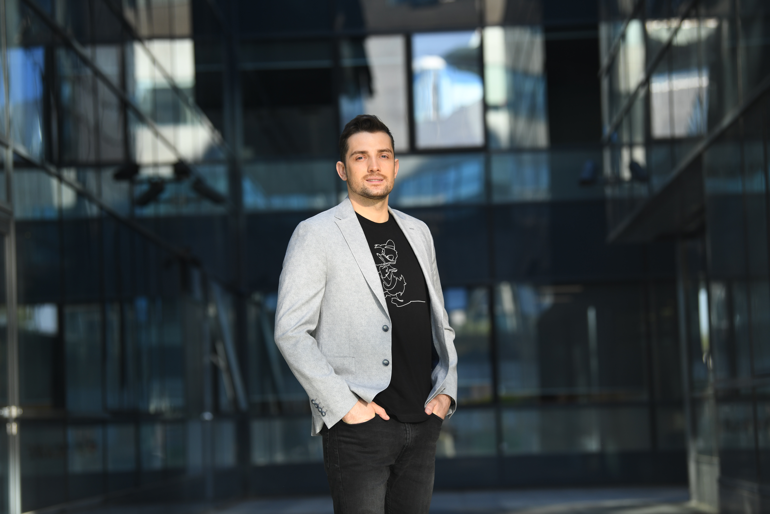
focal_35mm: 112
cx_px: 385
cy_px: 257
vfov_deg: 12.2
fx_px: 2395
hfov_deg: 18.3
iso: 320
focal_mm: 112
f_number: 3.5
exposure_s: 1/320
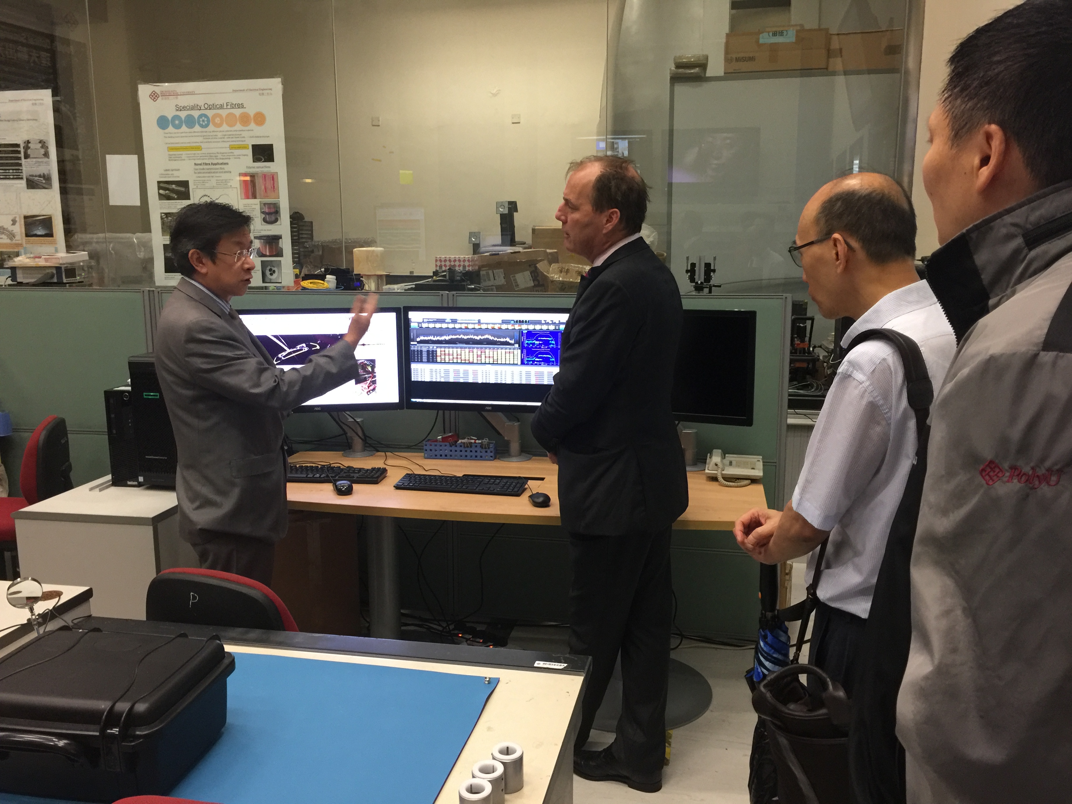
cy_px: 402
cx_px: 536
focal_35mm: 29
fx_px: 898
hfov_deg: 61.7
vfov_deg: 48.2
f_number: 2.2
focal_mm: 4.15
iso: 125
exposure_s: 1/17
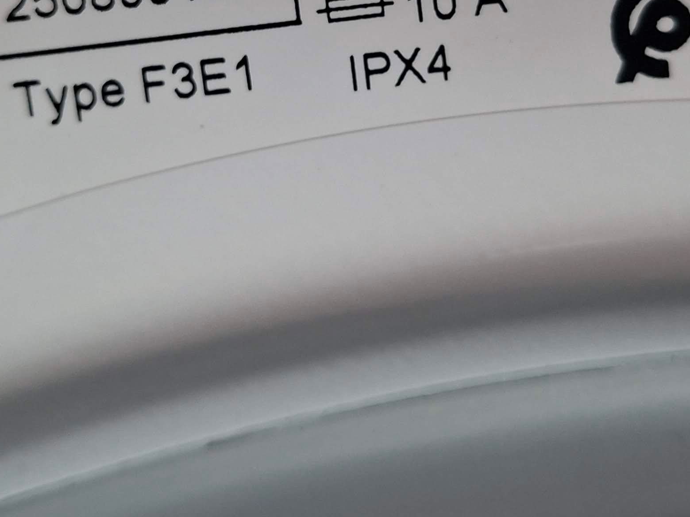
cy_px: 2
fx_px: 1176
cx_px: 372
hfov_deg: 32.7
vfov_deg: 23.8
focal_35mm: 59
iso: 500
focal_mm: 5.54
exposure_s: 1/25
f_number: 1.8
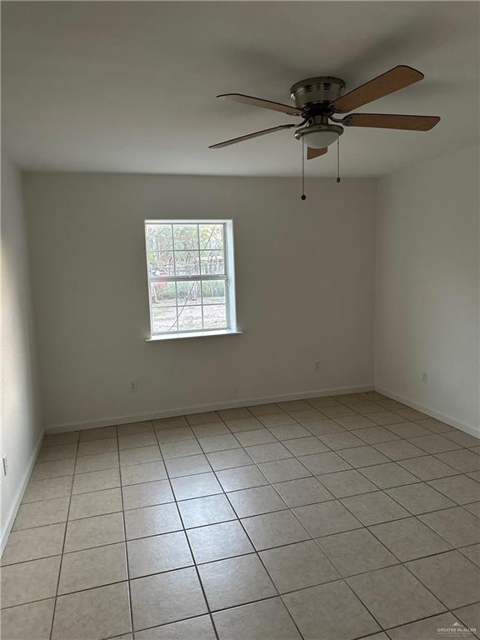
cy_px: 320
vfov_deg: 71.6
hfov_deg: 56.8
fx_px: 444
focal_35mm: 24
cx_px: 240
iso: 640
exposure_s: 1/60
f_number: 1.78
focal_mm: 6.86
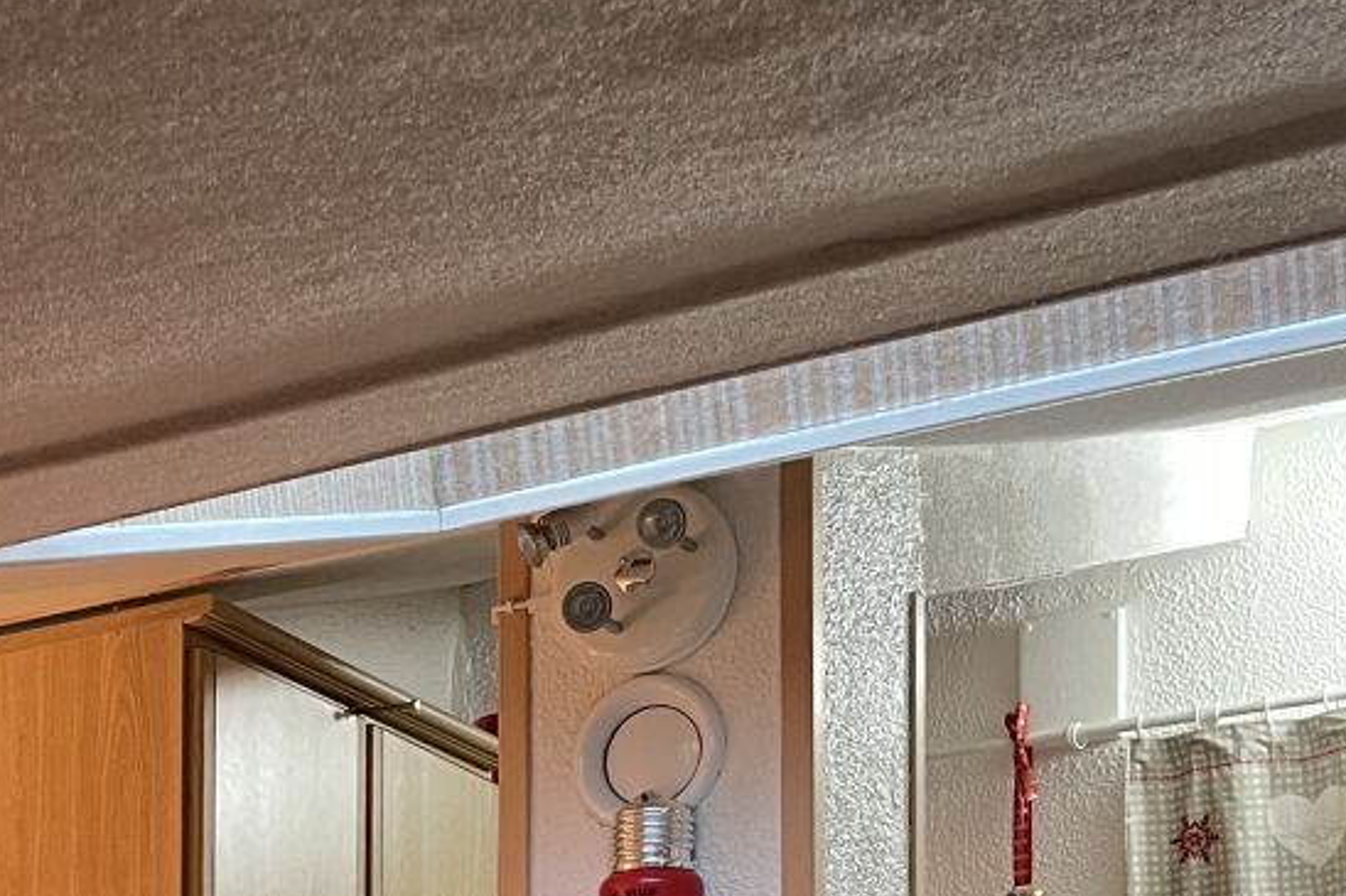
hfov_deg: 24.0
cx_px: -130
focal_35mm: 79
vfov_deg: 15.6
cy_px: 1443
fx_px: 2953
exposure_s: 1/50
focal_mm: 4.2
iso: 200
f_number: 1.6
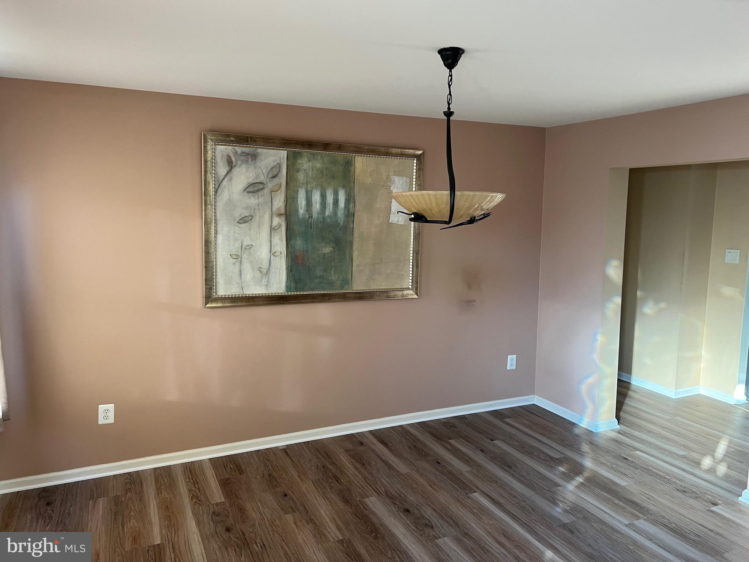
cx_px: 374
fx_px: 563
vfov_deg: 53.1
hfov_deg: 67.3
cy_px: 281
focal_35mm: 26
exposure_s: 1/92
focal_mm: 5.7
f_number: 1.5
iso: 125
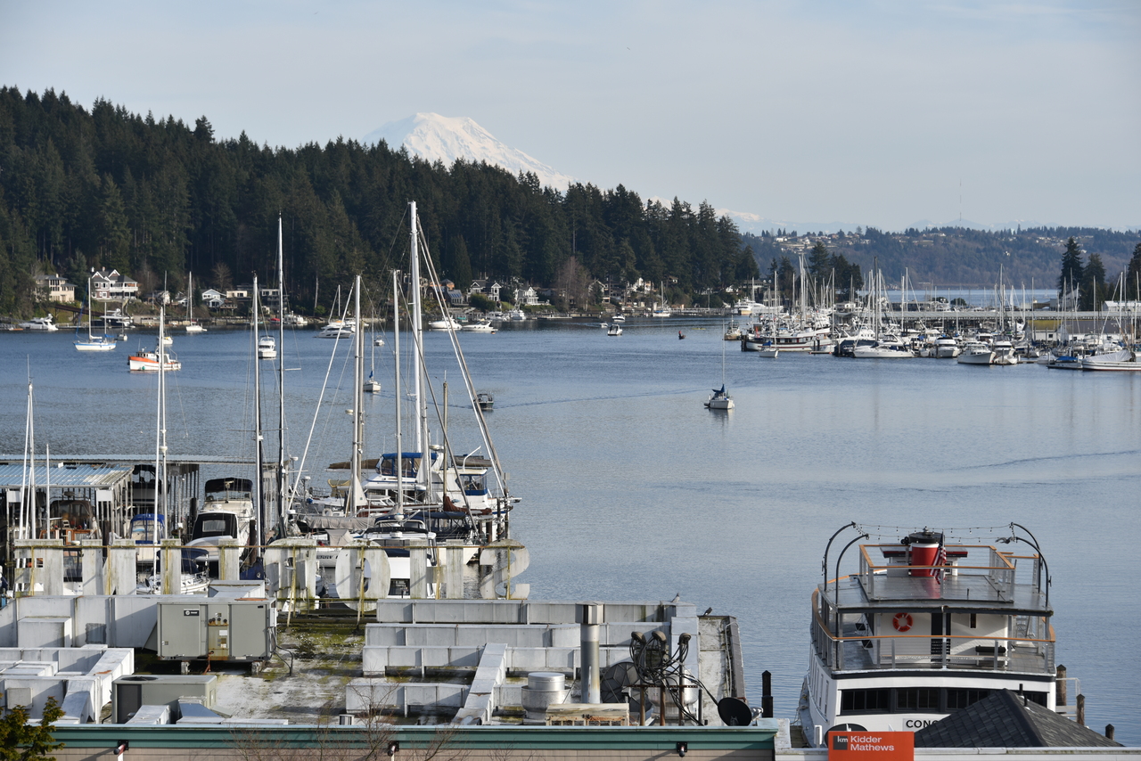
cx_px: 570
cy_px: 380
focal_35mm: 105
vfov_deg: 13.0
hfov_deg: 19.5
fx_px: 3328
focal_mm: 105
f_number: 8
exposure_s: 1/250
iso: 100
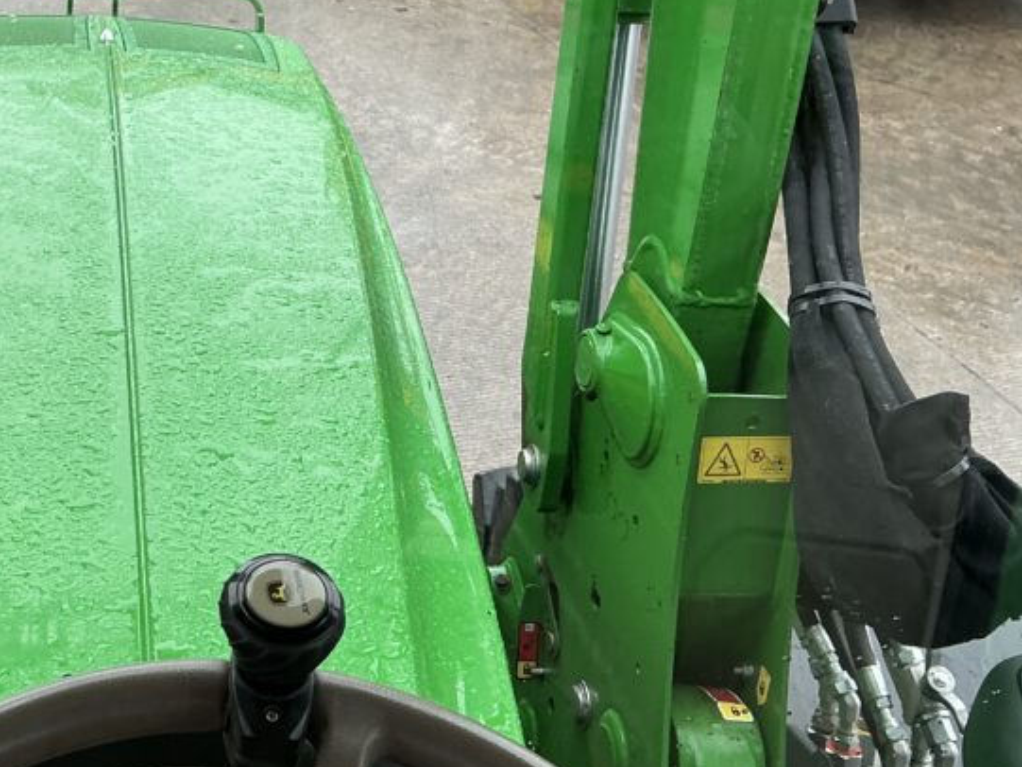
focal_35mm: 53
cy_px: 308
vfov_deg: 27.5
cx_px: 193
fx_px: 1565
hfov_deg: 34.9
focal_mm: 3
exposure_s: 1/122
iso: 16
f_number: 1.8
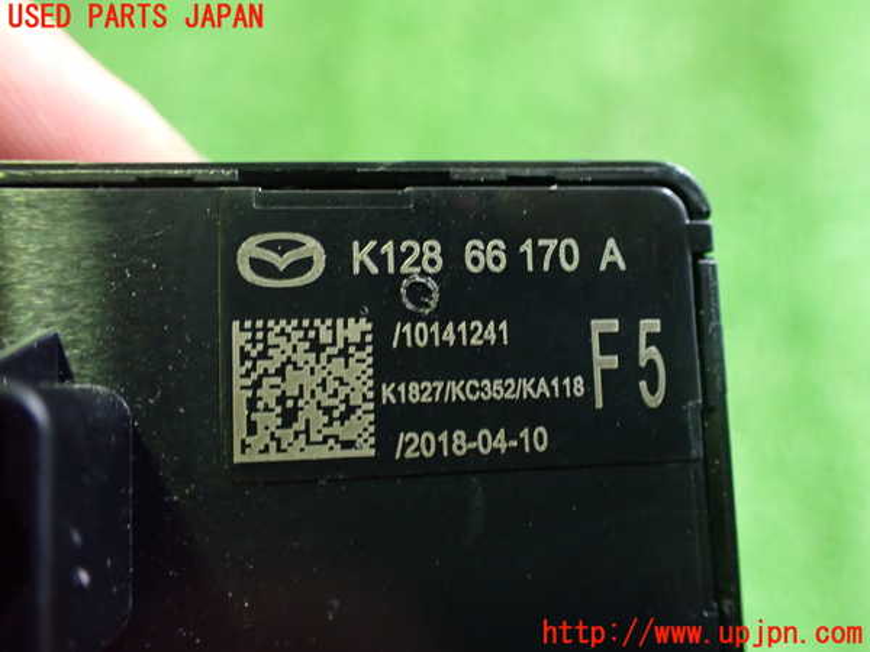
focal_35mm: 30
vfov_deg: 46.8
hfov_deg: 60.0
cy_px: 326
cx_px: 435
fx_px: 754
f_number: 2.3
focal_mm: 5.4
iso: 800
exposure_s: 1/30
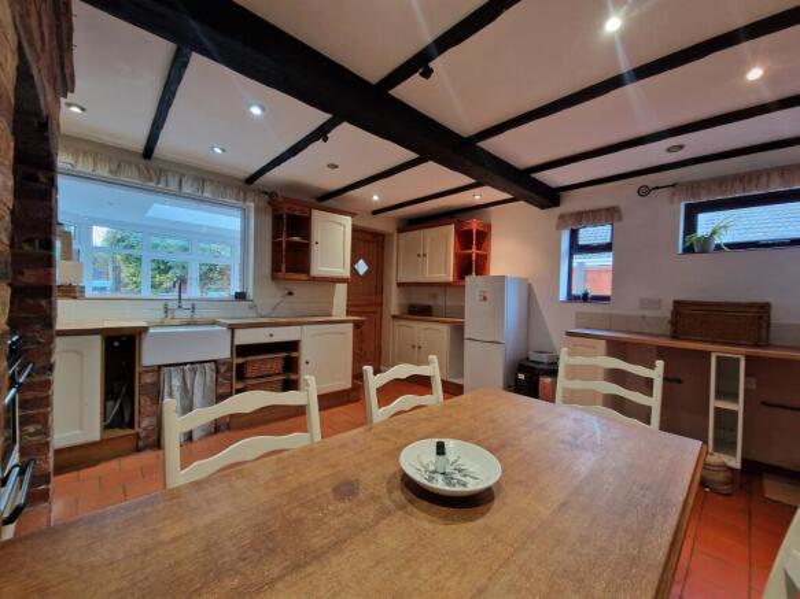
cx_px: 400
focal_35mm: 13
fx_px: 300
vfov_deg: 89.9
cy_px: 300
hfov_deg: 106.2
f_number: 2.2
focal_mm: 2.2
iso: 400
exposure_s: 1/50
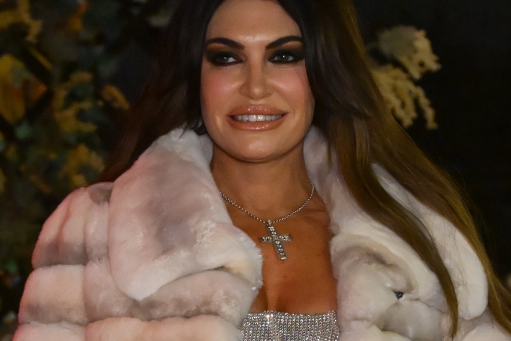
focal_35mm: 100
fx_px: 1419
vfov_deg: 13.7
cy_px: 175
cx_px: 241
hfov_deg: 20.4
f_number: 4.5
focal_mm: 71
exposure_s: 1/200
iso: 12800
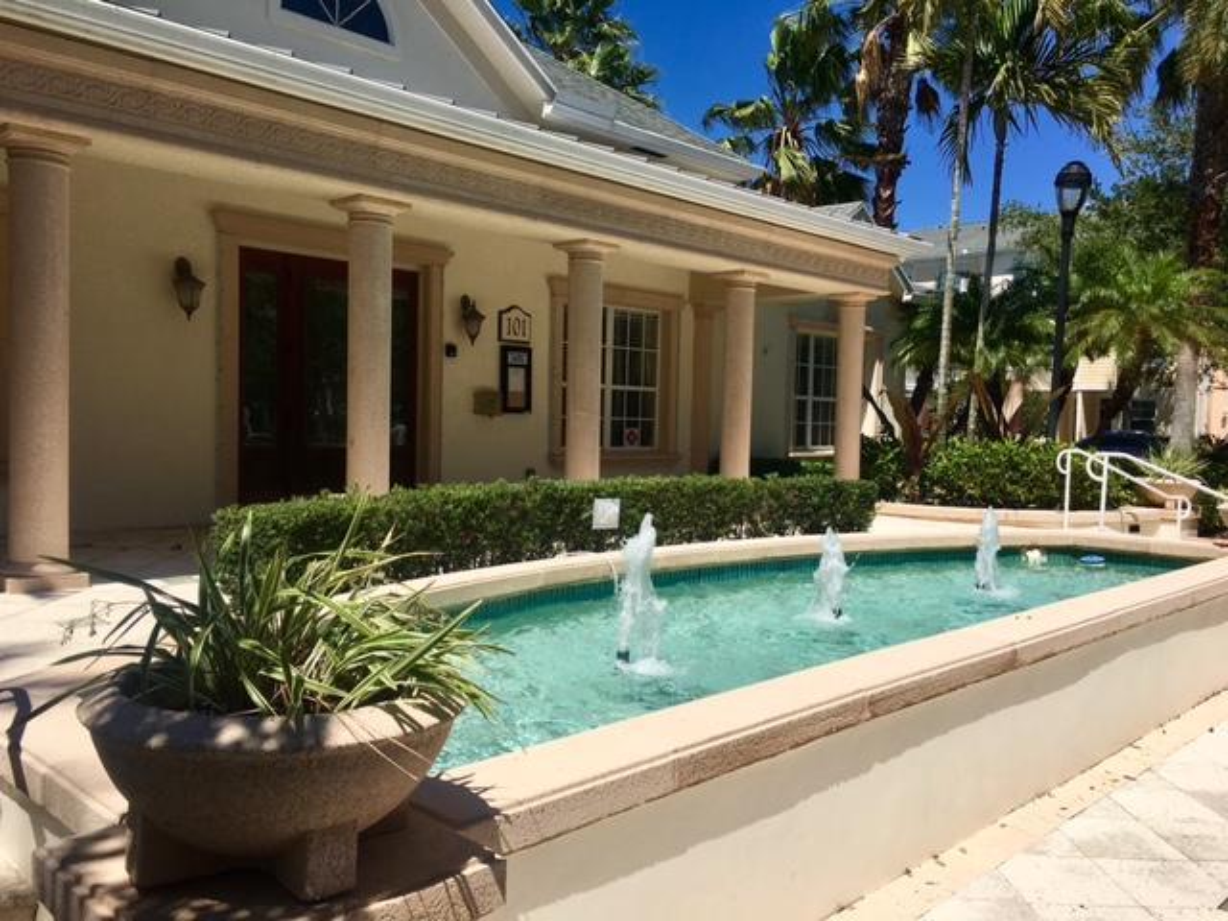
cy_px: 460
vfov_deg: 48.2
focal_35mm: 29
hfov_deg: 61.7
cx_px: 614
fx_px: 1029
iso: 25
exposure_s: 1/2747
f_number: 2.2
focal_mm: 4.15
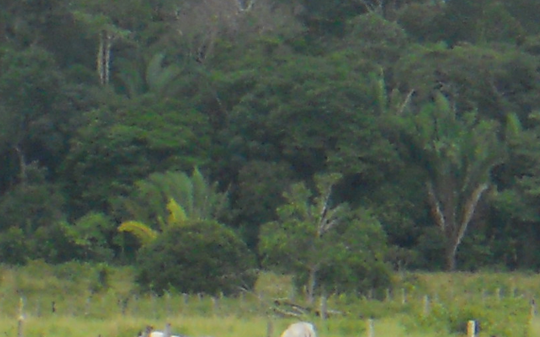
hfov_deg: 2.9
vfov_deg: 1.8
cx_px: 194
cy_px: 742
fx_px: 10742
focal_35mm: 730
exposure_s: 1/500
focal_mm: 25
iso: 250
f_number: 6.6
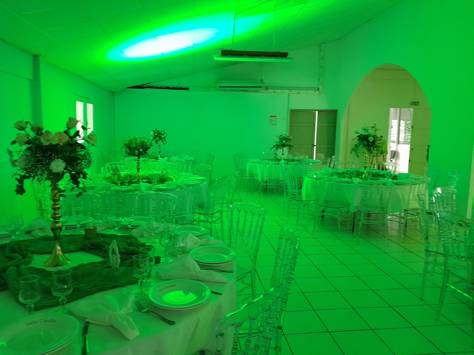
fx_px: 370
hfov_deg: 65.3
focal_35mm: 27
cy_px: 178
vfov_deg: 51.4
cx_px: 237
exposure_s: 1/33
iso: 500
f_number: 1.8
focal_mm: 4
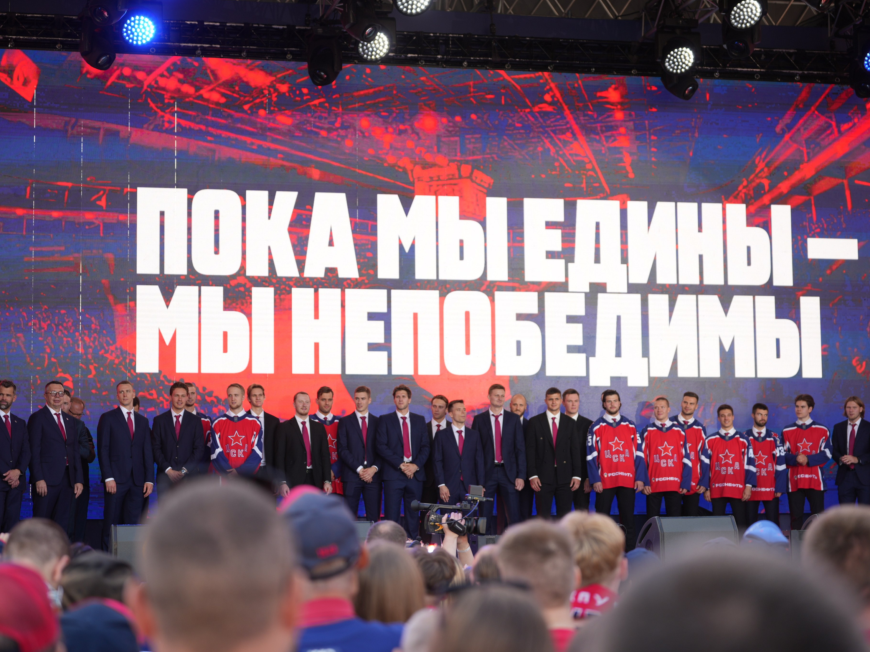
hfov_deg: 25.7
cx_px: 429
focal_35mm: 76
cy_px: 327
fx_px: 1910
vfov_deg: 19.4
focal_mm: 70
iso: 100
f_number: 2.8
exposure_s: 1/200
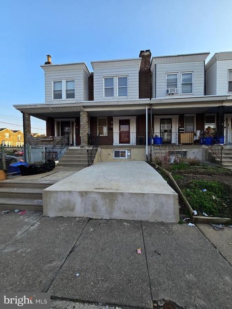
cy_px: 154
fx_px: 116
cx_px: 116
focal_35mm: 13
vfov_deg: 106.2
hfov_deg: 89.9
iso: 50
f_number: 2.2
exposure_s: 1/371
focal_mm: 2.2
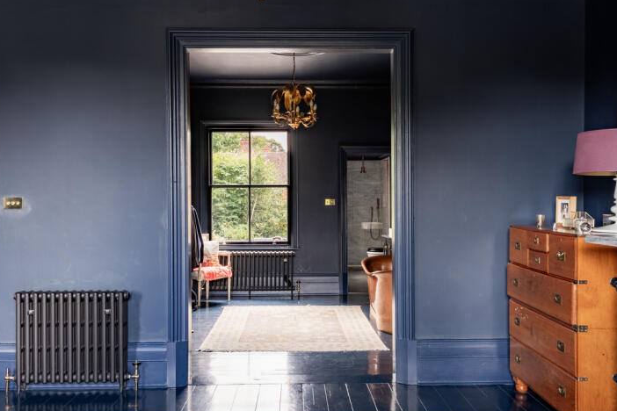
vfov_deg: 37.7
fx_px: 600
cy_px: 241
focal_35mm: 35
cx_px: 352
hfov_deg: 54.2
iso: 320
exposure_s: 1/20
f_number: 8
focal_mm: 24
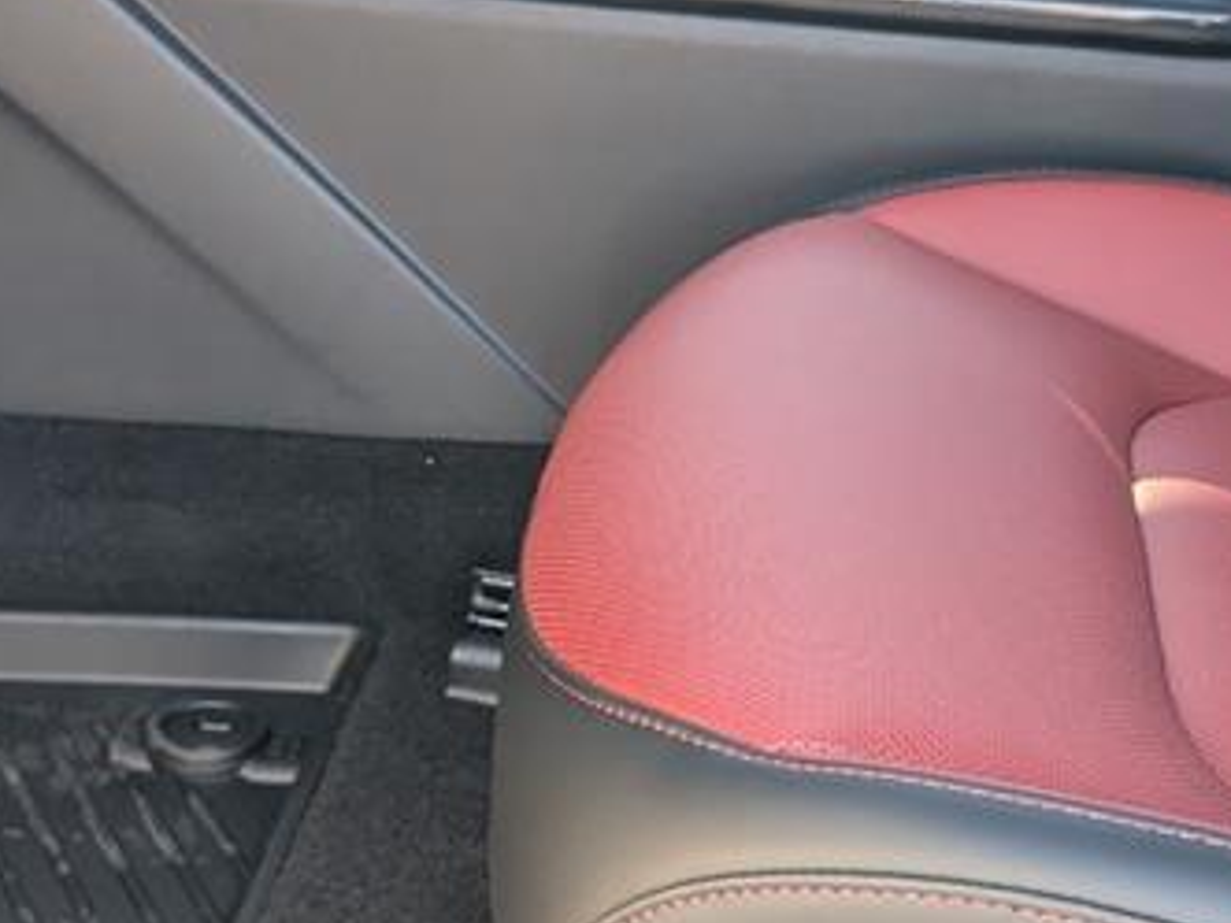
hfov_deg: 26.3
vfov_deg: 19.9
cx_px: 567
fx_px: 2632
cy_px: 434
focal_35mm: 74
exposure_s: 1/2000
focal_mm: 6.9
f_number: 1.68
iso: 288
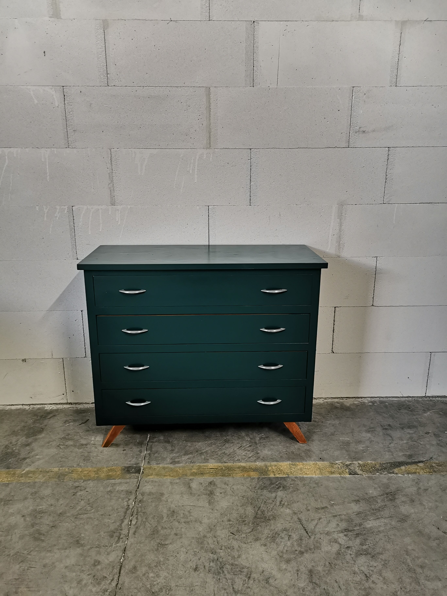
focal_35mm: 27
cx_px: 224
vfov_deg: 65.3
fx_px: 465
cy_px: 298
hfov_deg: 51.4
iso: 640
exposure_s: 1/50
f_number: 1.8
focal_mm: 5.58
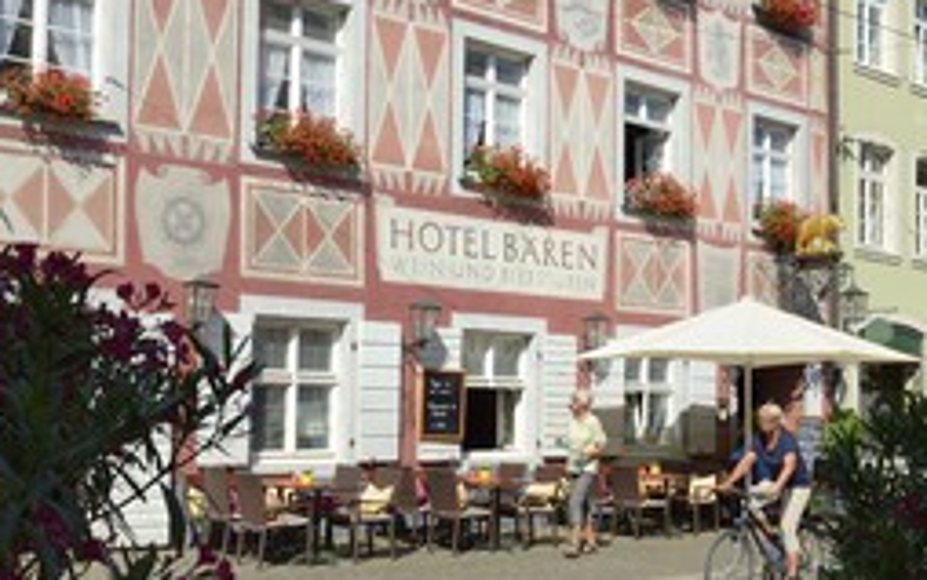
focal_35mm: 54
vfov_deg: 24.0
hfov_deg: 37.2
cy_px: 350
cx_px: 595
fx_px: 1365
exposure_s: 1/500
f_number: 8
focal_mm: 32
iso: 200
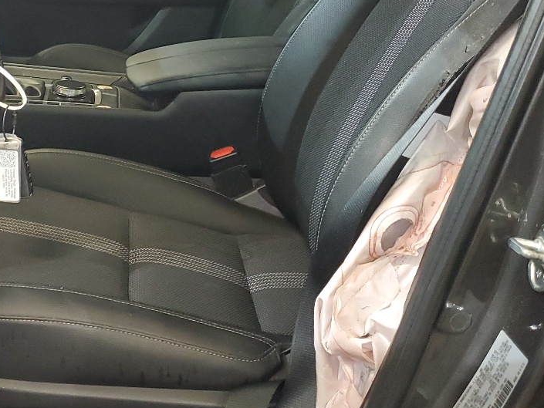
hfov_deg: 31.8
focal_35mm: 59
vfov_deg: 24.3
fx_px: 927
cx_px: 103
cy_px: 60
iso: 321
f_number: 1.5
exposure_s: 1/40
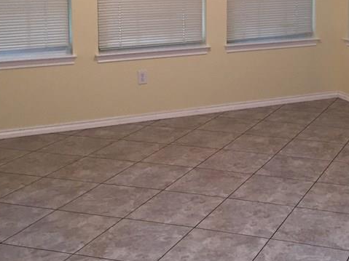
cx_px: 305
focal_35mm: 62
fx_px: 625
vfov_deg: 23.0
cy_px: 20
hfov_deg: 30.0
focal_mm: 4.15
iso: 100
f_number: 2.2
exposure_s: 1/30
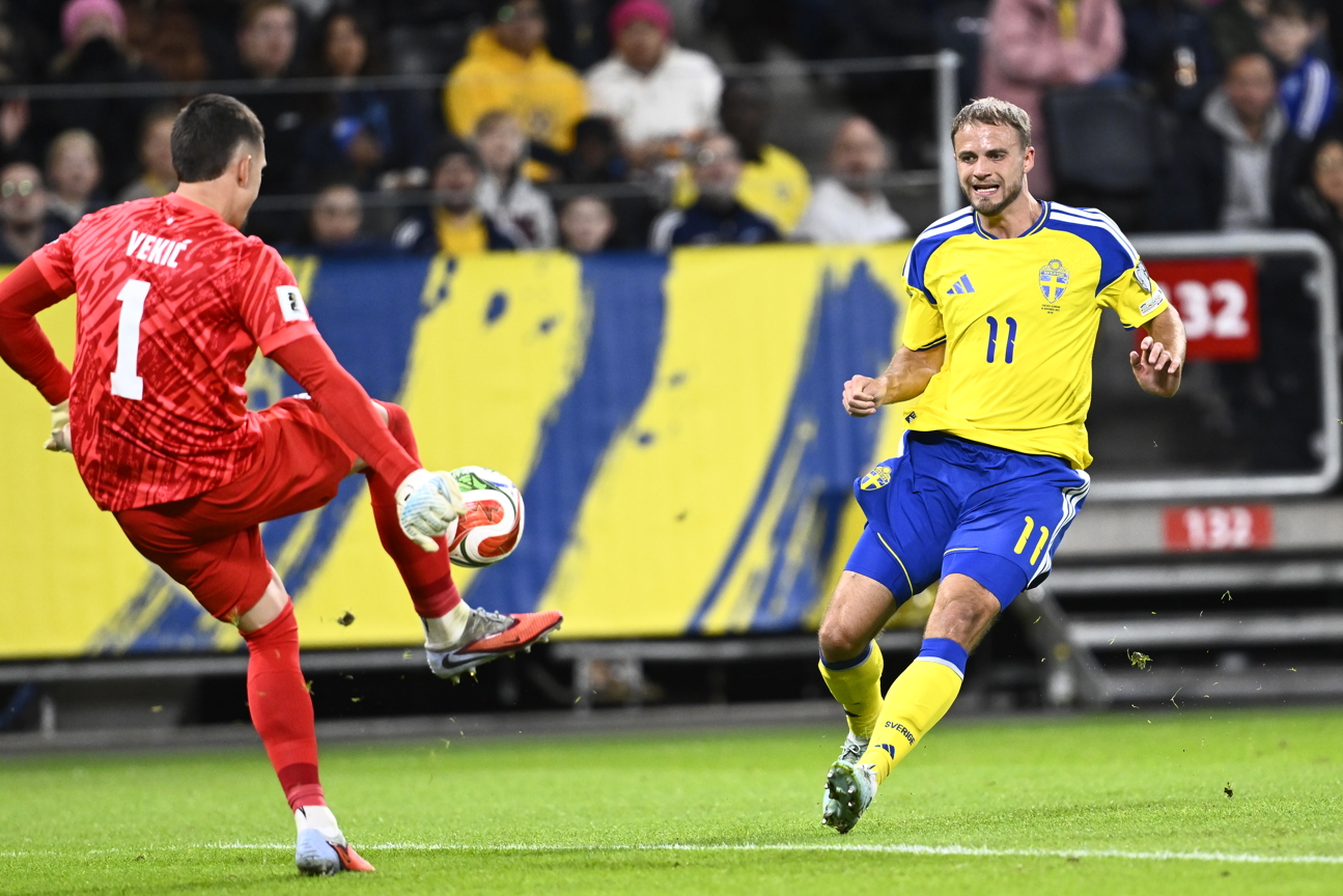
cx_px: 648
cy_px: 462
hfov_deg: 4.9
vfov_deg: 3.3
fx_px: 15671
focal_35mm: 420
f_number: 2.8
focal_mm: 400
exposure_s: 1/2000
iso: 2000
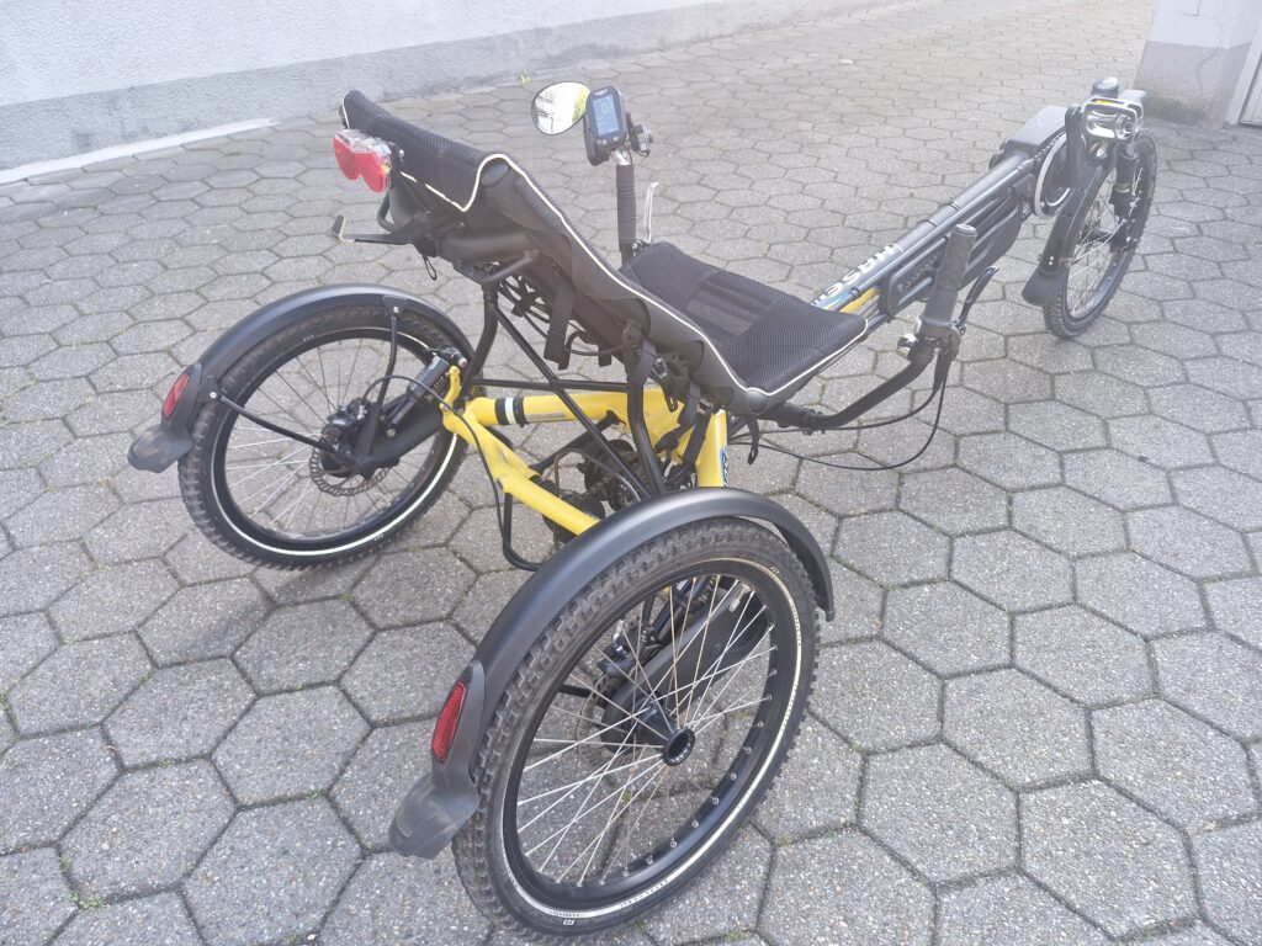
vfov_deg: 58.9
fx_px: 839
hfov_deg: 73.9
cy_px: 473
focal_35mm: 23
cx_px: 631
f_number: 1.8
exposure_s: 1/180
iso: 50
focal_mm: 5.54
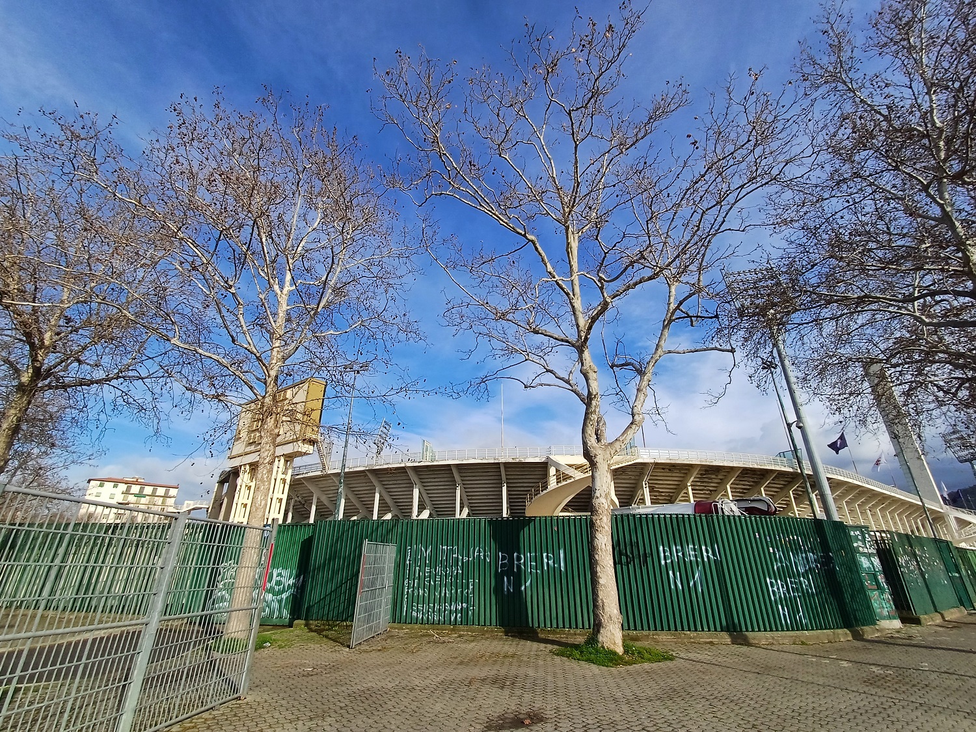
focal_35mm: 16
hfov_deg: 94.5
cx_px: 488
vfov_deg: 78.1
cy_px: 366
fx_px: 451
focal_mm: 1.64
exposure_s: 1/988
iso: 40
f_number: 2.2
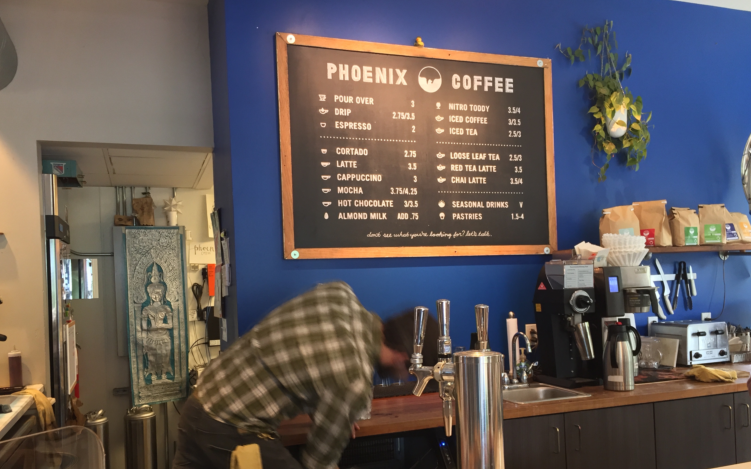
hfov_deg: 61.2
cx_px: 376
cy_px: 278
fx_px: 634
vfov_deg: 40.4
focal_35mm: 31
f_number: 2.2
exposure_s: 1/30
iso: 125
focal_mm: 4.15
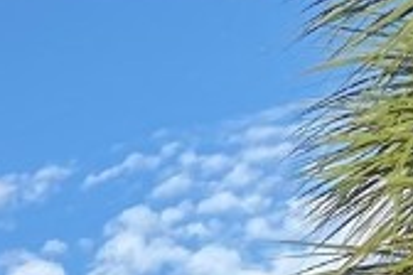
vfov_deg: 7.1
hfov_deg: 9.6
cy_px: 906
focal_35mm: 165
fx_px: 1893
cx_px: -841
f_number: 1.8
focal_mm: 4.25
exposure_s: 1/1484
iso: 32
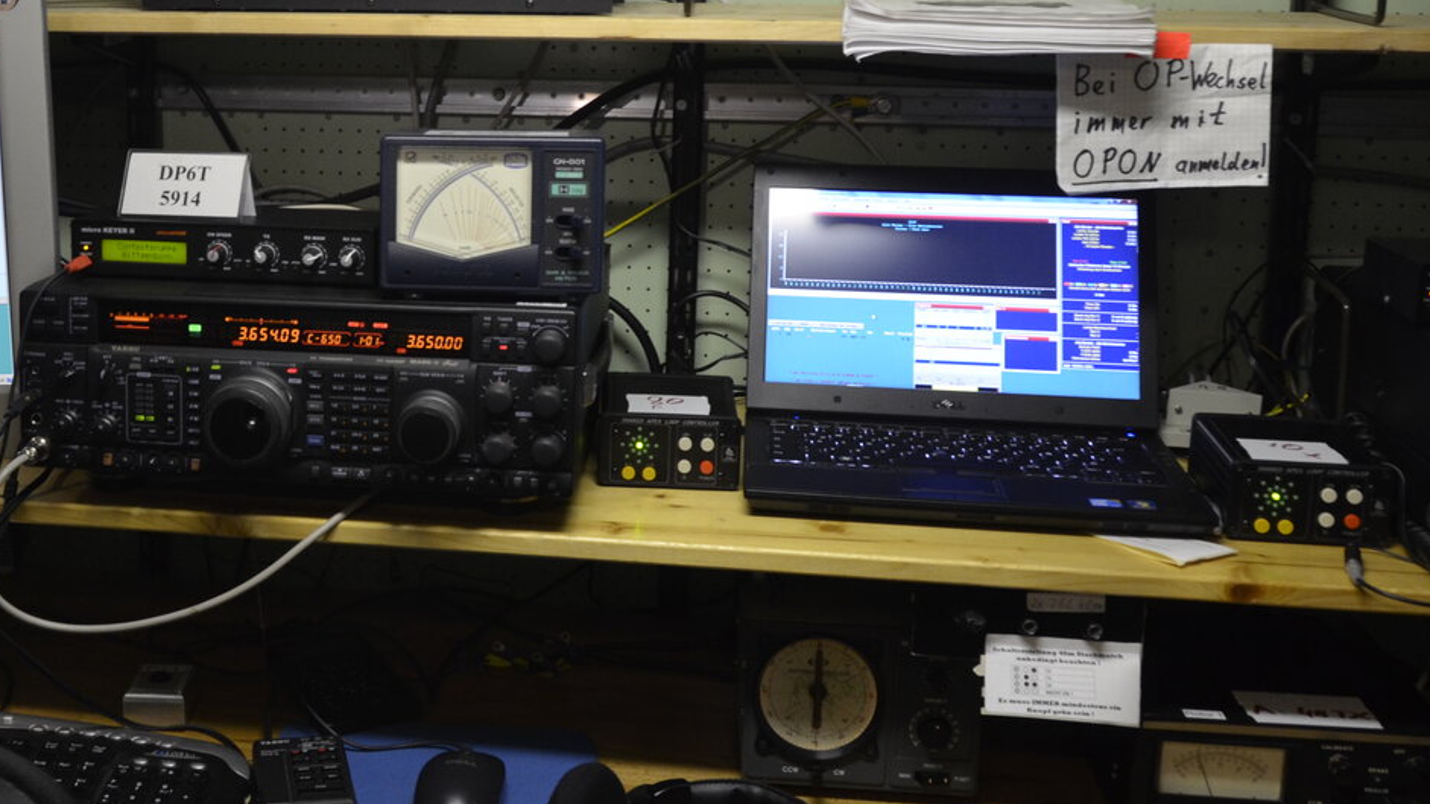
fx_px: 1820
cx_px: 343
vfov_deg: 24.7
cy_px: 243
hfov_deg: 41.5
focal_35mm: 48
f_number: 3.5
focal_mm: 18
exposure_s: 1/30
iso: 800
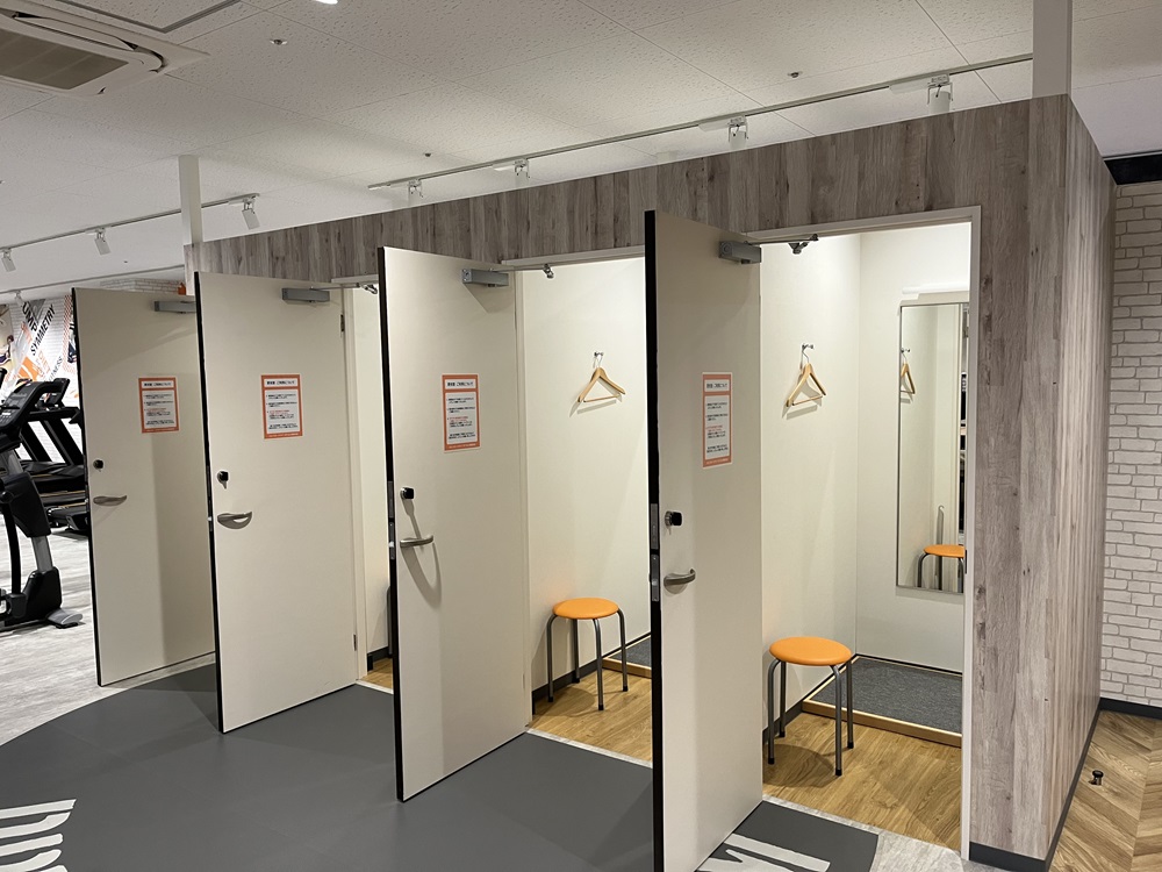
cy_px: 436
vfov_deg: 53.1
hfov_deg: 67.3
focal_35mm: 26
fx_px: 873
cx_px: 581
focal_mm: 5.1
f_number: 1.6
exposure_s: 1/91
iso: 125
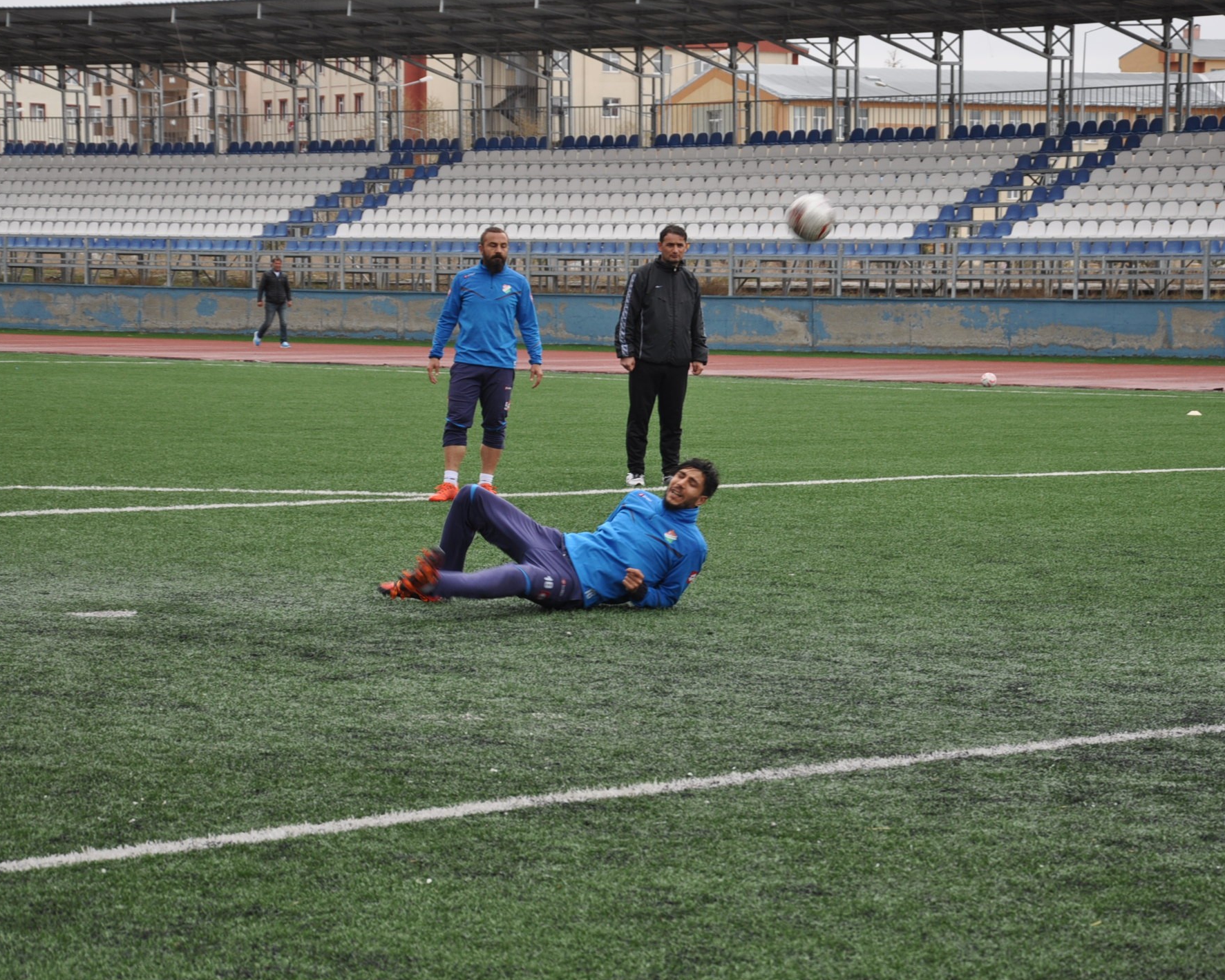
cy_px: 490
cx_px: 687
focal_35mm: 119
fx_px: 4315
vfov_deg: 13.0
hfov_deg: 16.2
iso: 200
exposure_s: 1/160
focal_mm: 70
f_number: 6.3
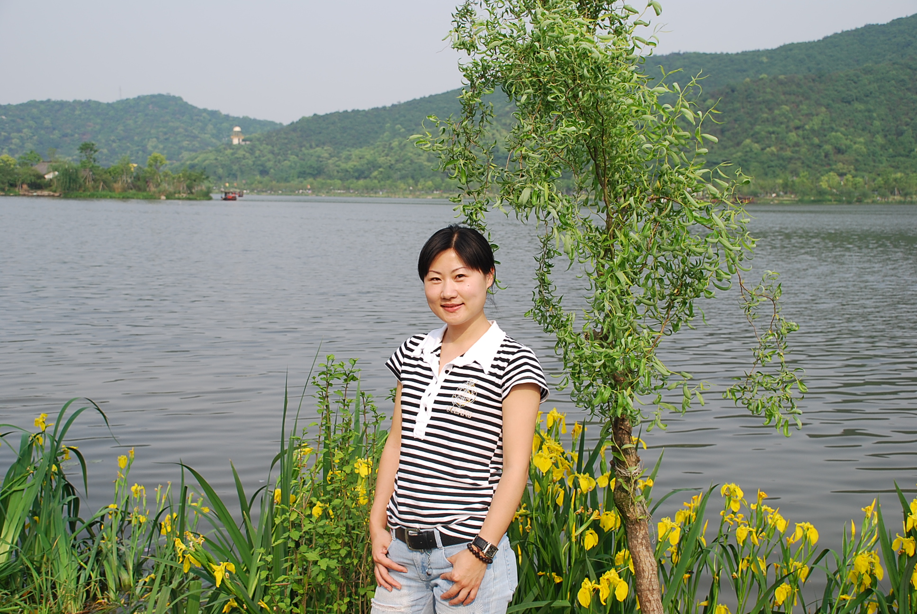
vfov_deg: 29.0
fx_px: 1186
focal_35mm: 46
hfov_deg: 42.3
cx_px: 458
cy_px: 307
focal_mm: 31
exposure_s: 1/200
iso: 100
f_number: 7.1
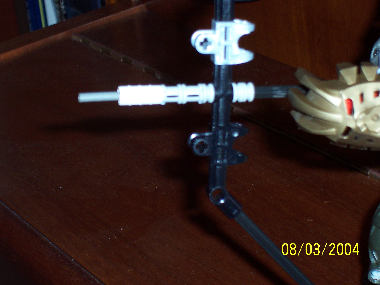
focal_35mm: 111
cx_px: 190
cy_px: 142
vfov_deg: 13.3
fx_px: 1219
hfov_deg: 17.7
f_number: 4.8
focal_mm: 16.8
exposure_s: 1/90
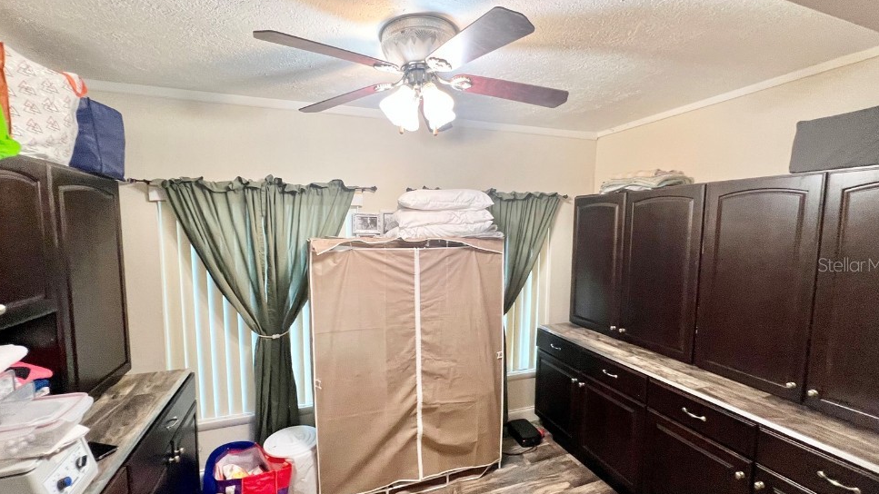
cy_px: 264
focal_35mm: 15
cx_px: 438
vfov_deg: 70.4
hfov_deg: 103.0
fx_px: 350
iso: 200
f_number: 1.8
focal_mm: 1.57
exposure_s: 1/60
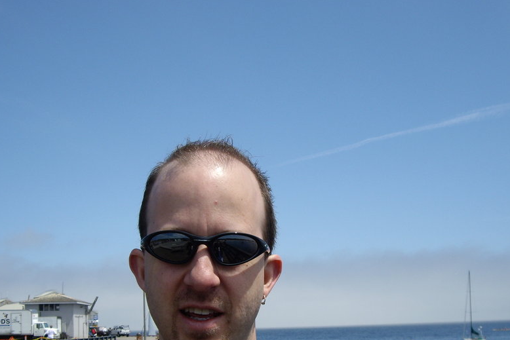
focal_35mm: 52
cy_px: 233
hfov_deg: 38.1
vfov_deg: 25.8
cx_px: 224
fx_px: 737
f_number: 4.3
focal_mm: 6.2
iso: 50
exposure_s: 1/500
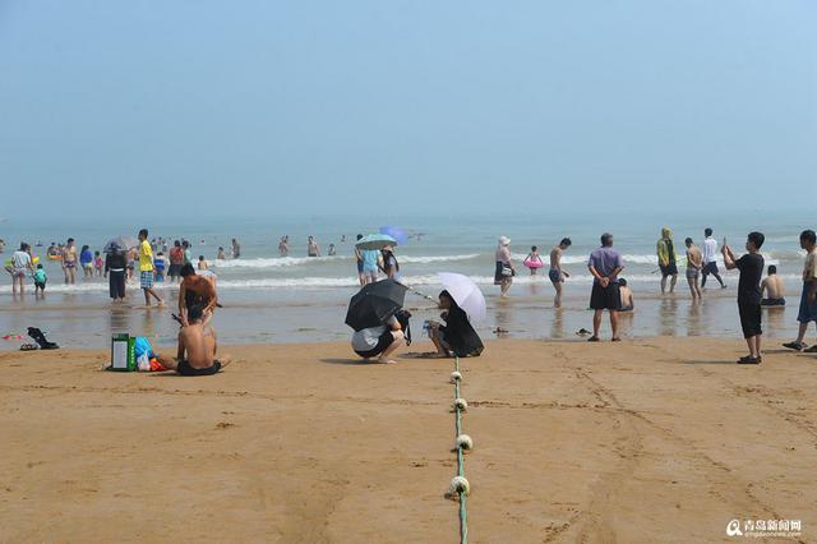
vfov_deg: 24.6
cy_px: 272
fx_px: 1247
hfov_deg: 36.3
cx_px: 408
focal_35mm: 55
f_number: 5
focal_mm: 55
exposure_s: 1/1000
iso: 200
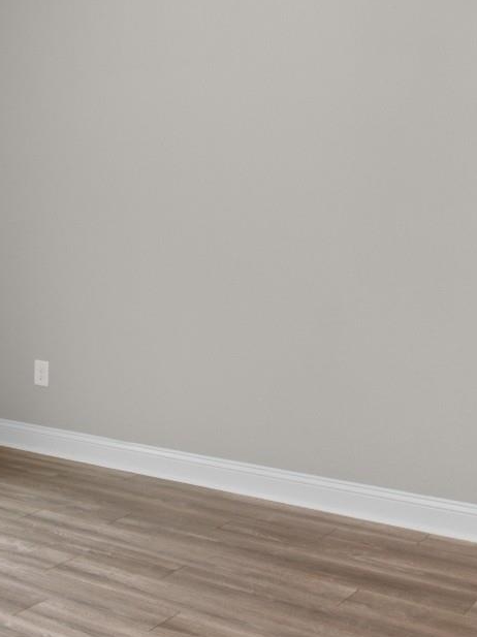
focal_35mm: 48
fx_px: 883
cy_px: 199
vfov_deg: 39.1
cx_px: -130
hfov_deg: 26.1
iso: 100
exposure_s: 1/2
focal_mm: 13
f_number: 5
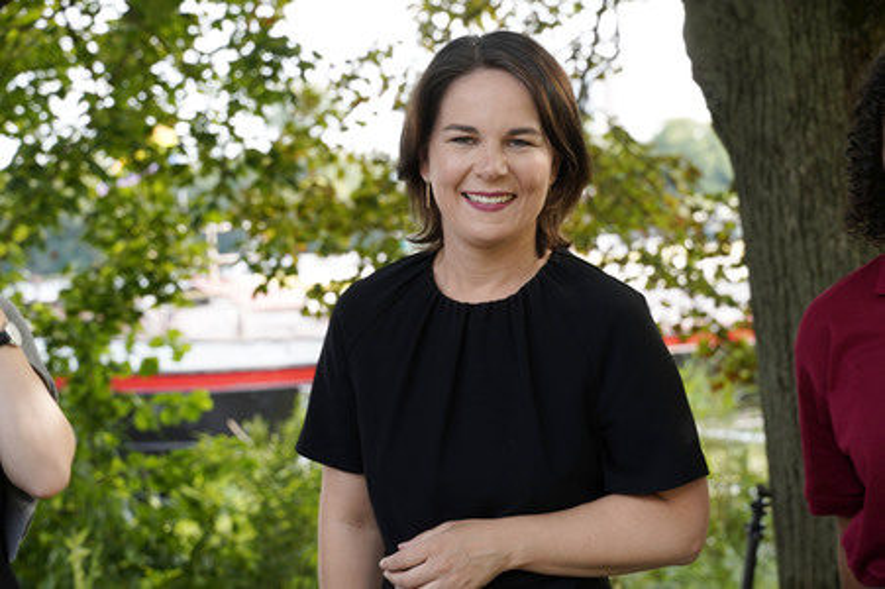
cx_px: 442
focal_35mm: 75
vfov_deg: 18.2
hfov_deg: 27.0
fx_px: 1842
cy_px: 294
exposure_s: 1/125
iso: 250
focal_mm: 75
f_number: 6.3
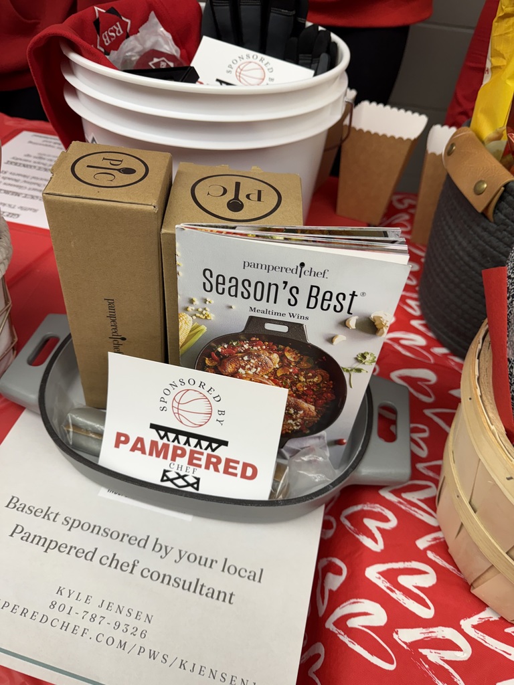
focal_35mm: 24
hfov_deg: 56.8
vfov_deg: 71.6
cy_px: 342
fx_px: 475
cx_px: 257
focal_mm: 6.76
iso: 125
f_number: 1.78
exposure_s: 1/120
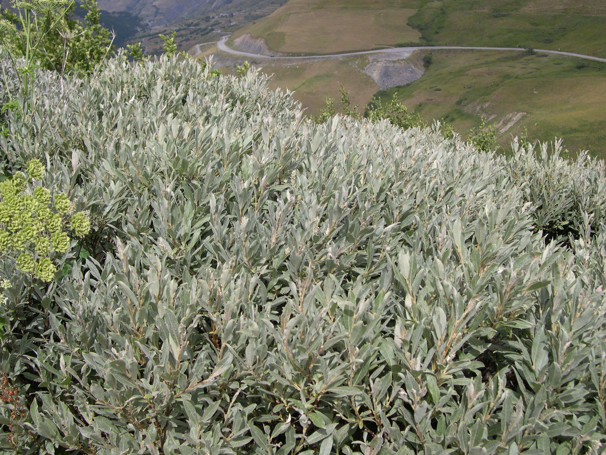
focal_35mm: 38
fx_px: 665
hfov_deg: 49.0
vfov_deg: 37.7
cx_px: 303
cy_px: 228
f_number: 7.6
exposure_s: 1/171
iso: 100
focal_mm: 8
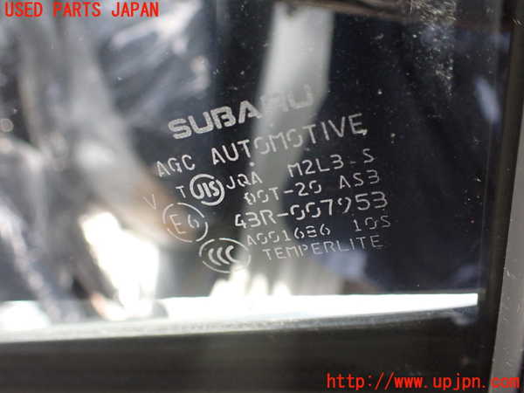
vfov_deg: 46.8
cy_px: 196
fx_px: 454
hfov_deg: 60.0
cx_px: 262
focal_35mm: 30
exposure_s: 1/50
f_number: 2.3
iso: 800
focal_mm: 5.4
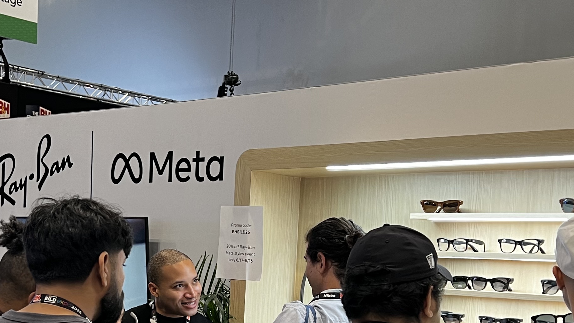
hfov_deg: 33.6
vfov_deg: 19.1
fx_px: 944
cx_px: 211
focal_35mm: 62
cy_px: 291
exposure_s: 1/64
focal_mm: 5.7
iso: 100
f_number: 1.5
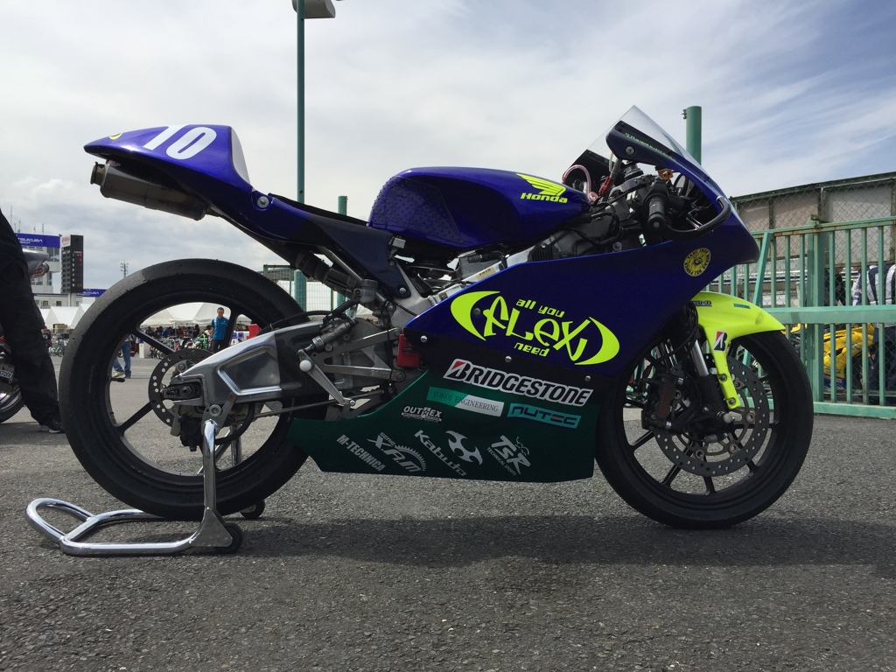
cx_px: 448
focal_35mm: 29
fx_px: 751
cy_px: 336
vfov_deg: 48.2
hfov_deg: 61.7
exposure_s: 1/3049
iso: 32
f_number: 2.2
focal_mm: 4.15
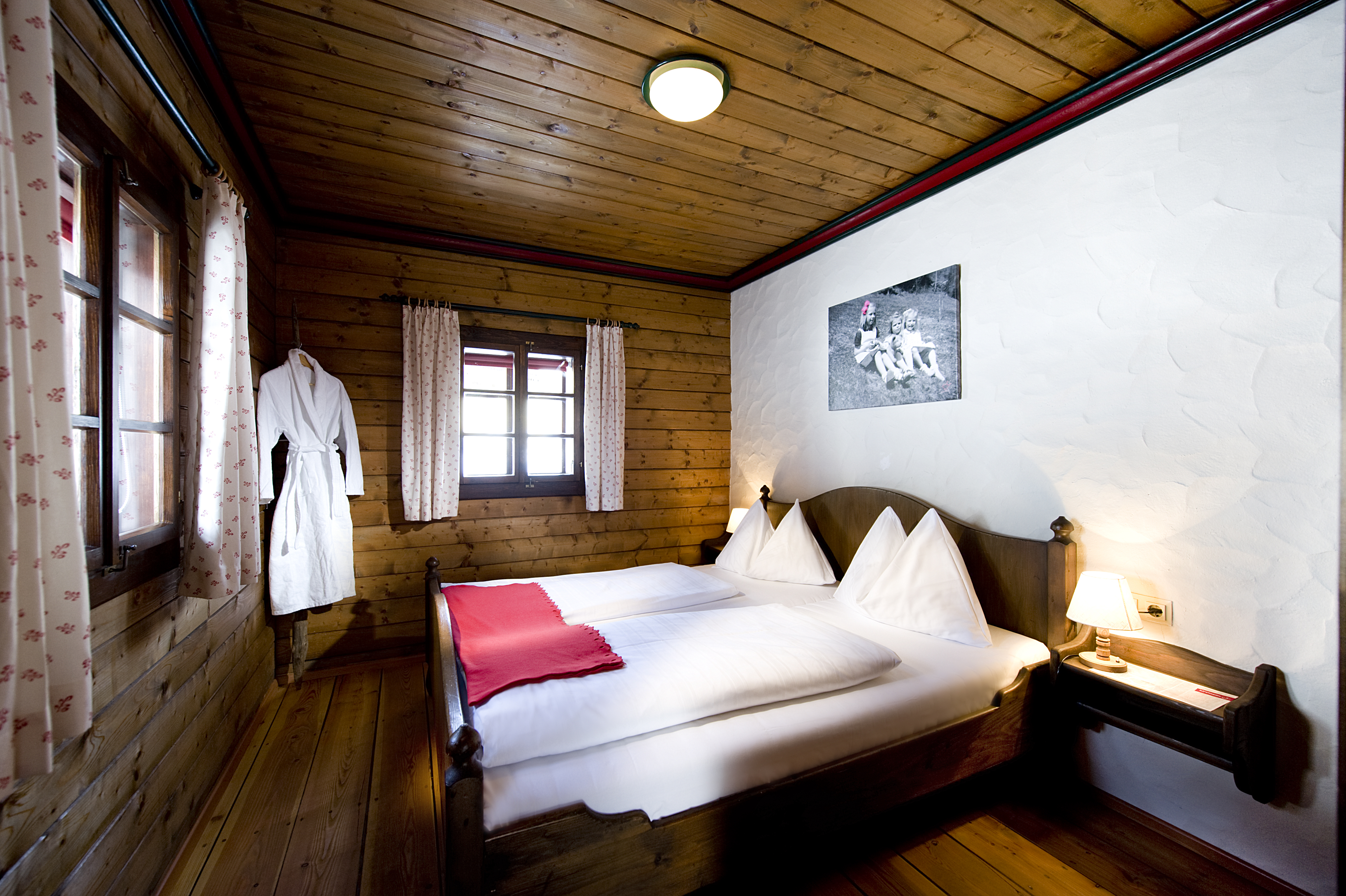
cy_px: 448
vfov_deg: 81.1
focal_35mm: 14
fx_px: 523
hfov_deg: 104.3
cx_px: 673
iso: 400
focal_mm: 14
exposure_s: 1/60
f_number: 5.6
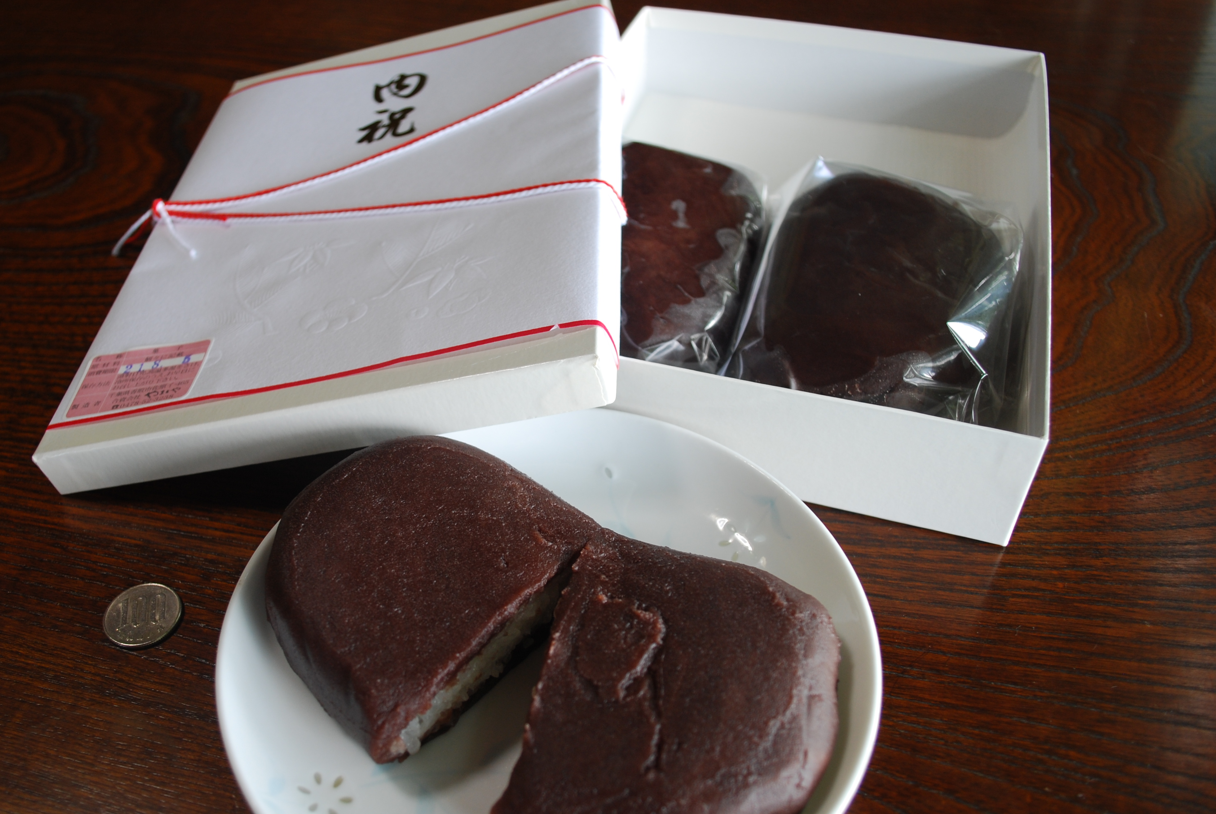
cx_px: 534
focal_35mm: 31
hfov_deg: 60.0
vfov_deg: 42.4
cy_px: 437
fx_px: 1048
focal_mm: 18
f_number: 3.8
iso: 200
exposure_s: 1/30
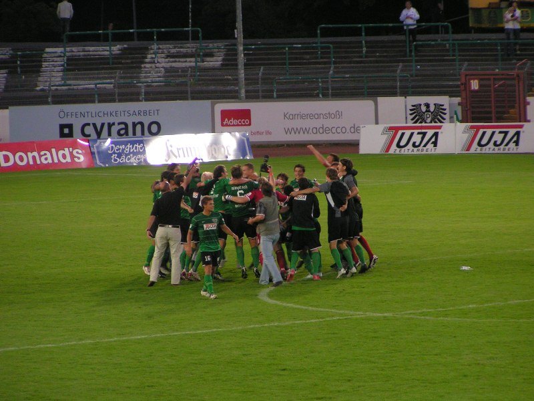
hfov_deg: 7.0
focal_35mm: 283
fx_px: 4366
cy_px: 200
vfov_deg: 5.3
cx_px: 267
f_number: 3.5
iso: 200
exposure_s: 1/60
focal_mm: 43.3
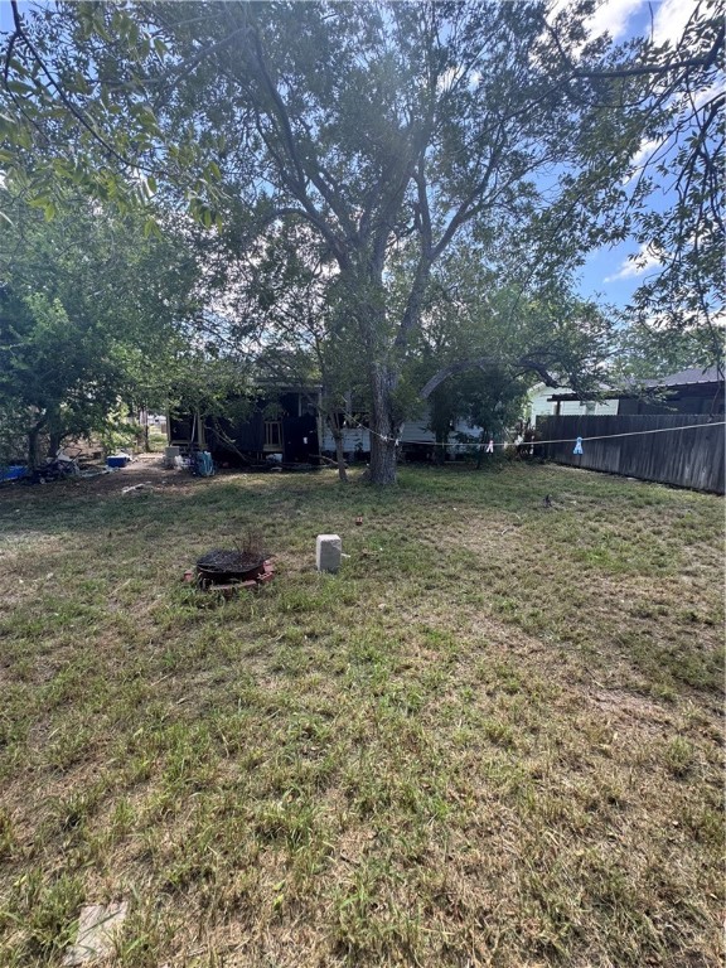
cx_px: 363
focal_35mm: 14
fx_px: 391
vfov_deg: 102.1
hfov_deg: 85.7
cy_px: 484
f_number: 2.2
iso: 40
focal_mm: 2.22
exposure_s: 1/200
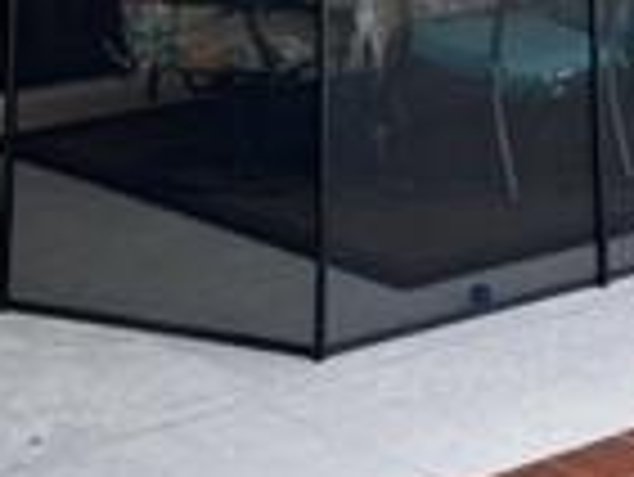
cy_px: -220
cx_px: 378
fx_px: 2163
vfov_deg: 12.0
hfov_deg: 16.7
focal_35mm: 118
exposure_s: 1/209
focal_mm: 4.25
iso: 32
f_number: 1.8
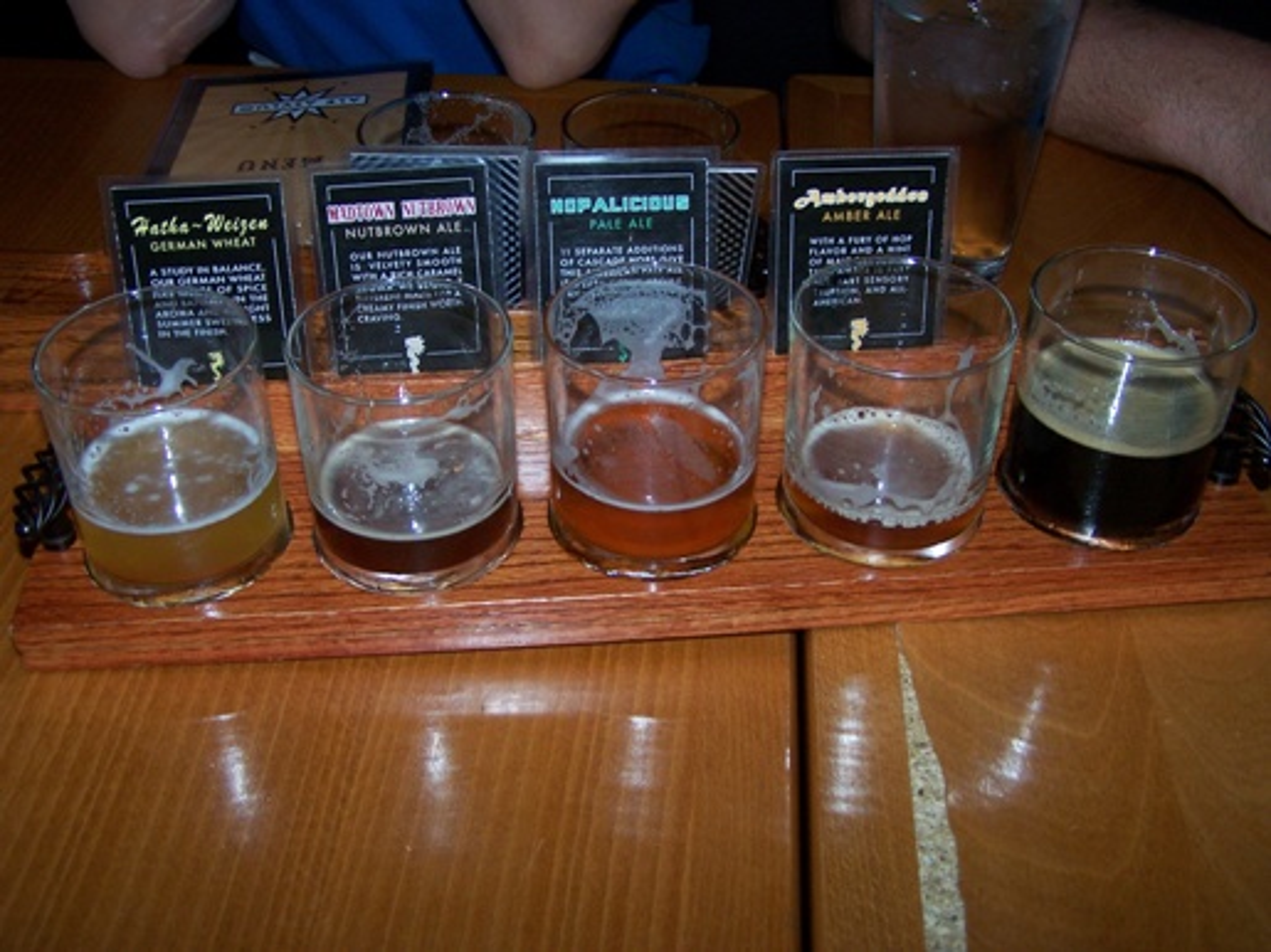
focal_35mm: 40
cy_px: 476
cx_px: 636
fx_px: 1468
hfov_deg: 46.8
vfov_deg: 35.9
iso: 140
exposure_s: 1/60
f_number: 2.8
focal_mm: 6.7
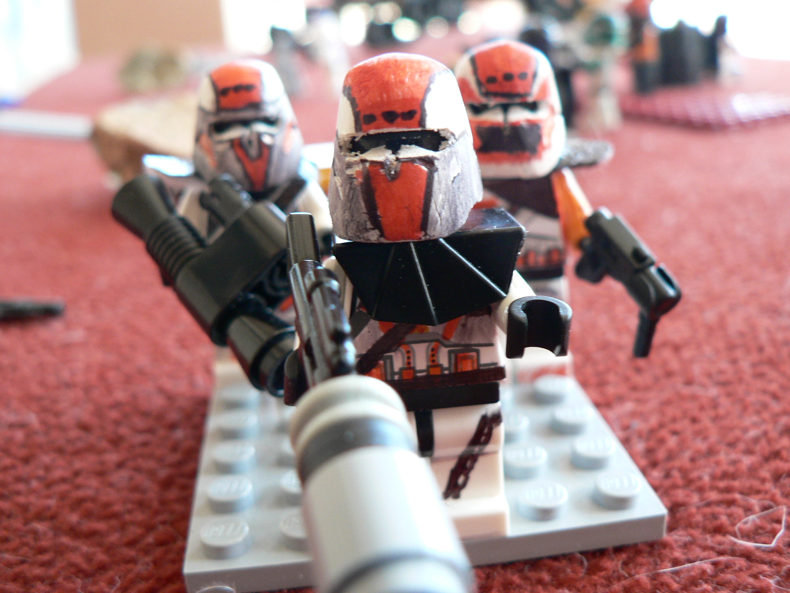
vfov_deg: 39.7
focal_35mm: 36
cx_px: 395
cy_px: 296
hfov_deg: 51.4
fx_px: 822
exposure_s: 1/25
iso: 150
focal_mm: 6
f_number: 2.8
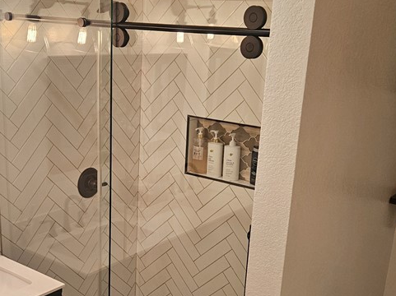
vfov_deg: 29.3
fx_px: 560
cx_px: 184
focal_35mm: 49
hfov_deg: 38.9
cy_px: 207
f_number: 1.8
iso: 200
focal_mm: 5.4
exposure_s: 1/120
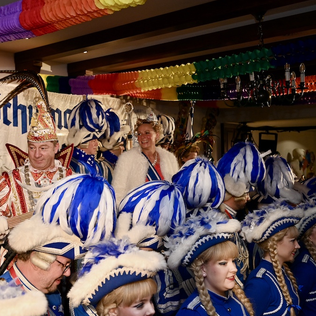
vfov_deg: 37.6
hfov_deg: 37.5
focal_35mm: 45
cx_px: 142
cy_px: 158
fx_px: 465
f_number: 3.5
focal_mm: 35
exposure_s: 1/125
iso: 1100
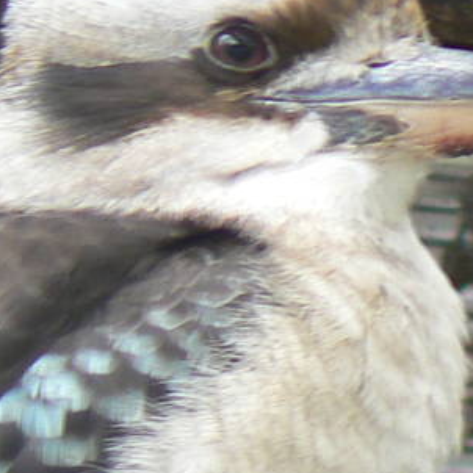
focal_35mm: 2026
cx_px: -28
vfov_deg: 0.9
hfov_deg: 0.9
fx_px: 31320
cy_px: 597
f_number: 3.3
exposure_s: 1/40
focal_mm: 72
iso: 80
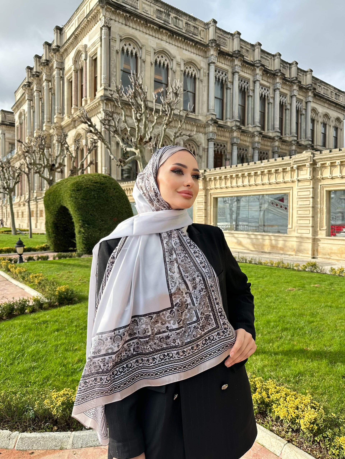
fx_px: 319
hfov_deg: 56.8
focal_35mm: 24
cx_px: 172
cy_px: 230
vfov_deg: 71.6
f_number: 1.78
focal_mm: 6.86
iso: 80
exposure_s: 1/1721
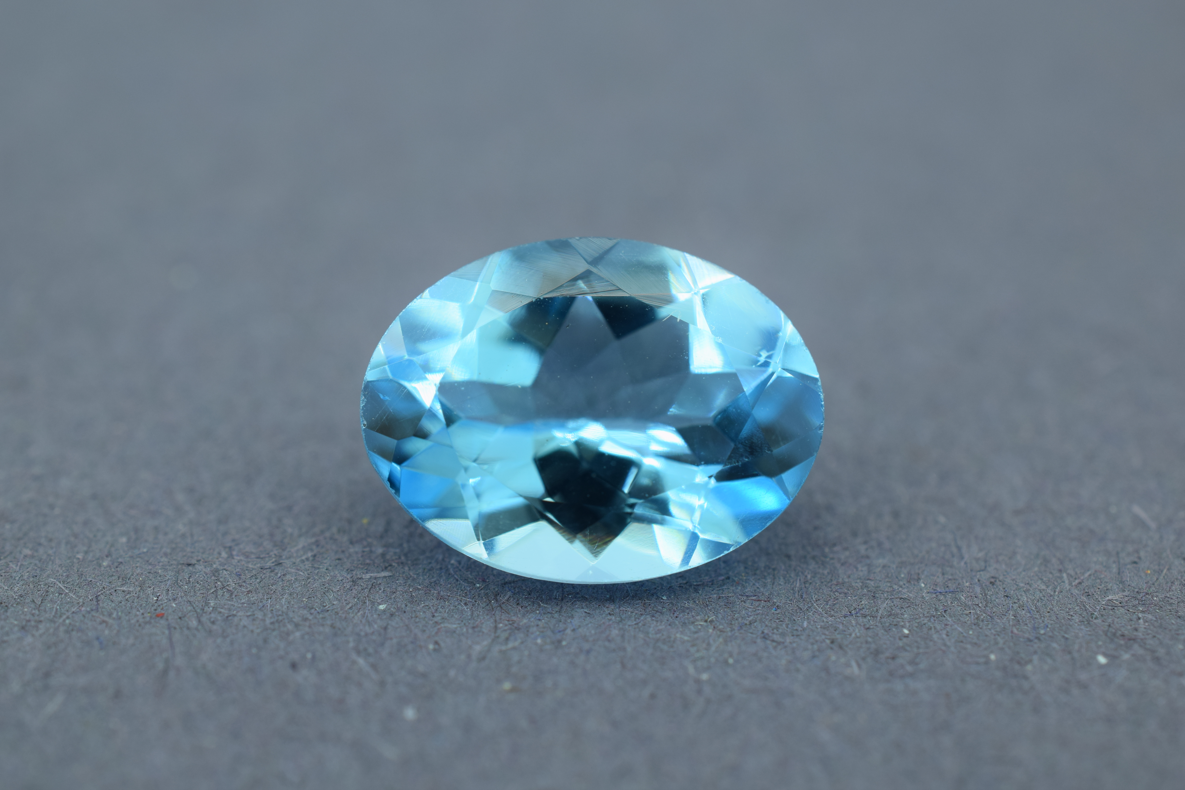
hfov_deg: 33.4
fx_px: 1975
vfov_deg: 22.6
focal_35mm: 60
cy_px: 395
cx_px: 592
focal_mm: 40
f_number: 8
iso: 220
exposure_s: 1/250
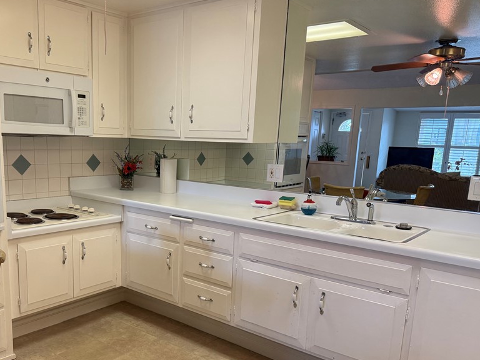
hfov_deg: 56.1
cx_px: 179
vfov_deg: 43.8
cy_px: 226
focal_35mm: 32
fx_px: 444
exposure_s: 1/120
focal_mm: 6.76
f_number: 1.78
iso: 160
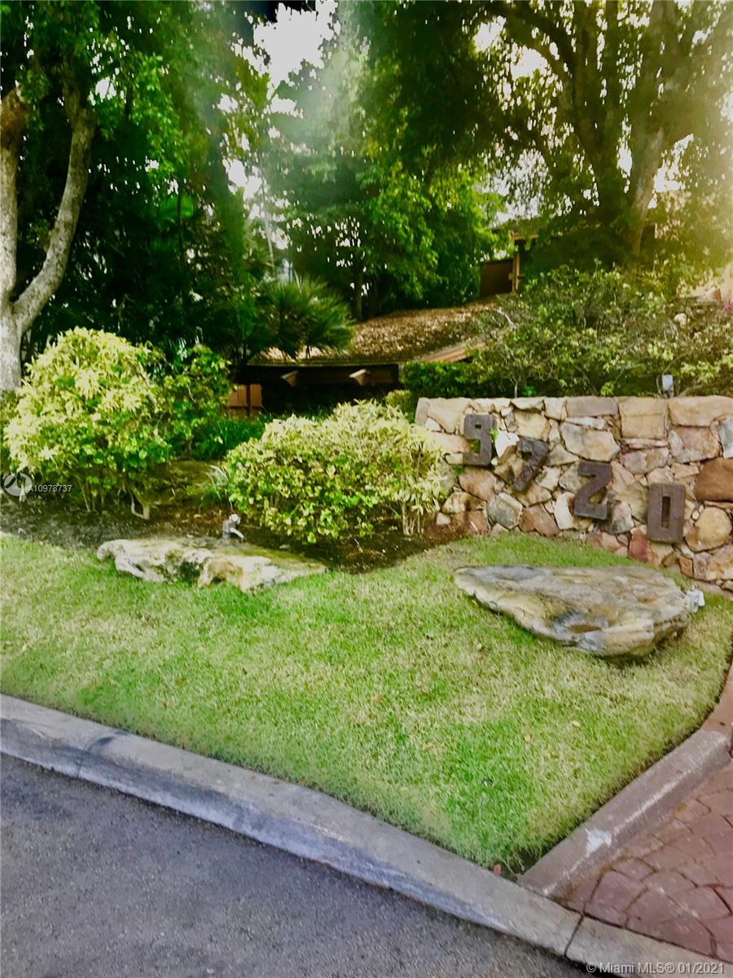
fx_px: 791
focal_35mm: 28
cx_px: 366
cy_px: 489
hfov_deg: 49.7
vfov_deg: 63.4
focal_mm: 3.99
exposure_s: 1/120
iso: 25
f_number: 1.8
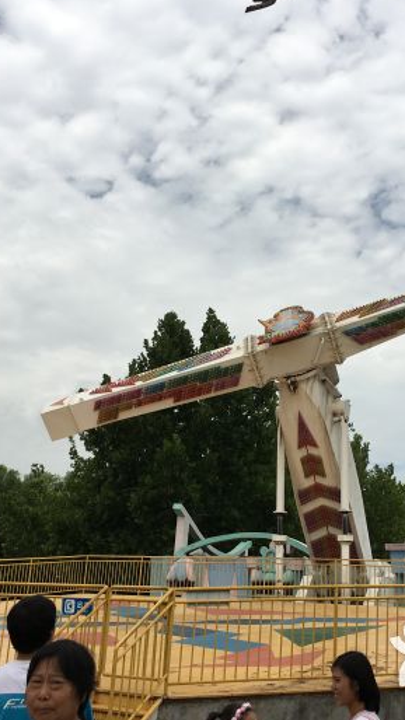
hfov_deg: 27.6
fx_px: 821
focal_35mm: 43
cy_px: 358
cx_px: 251
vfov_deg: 47.4
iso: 25
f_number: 2.2
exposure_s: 1/2481
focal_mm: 4.15
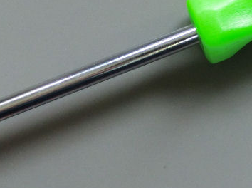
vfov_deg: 18.5
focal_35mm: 79
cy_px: 47
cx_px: 169
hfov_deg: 24.6
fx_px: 574
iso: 500
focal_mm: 5
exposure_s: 1/60
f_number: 3
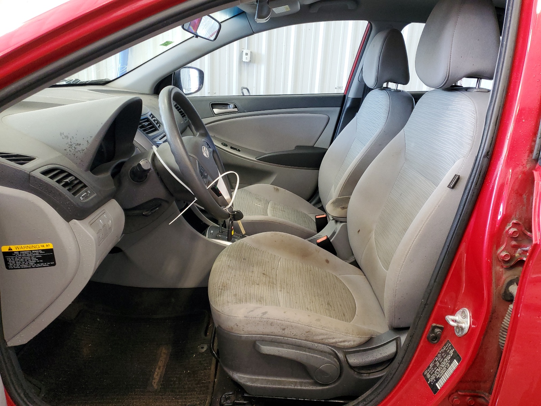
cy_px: 203
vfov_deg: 53.1
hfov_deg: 67.3
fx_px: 406
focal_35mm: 26
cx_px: 270
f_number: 1.5
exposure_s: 1/60.2
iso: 152
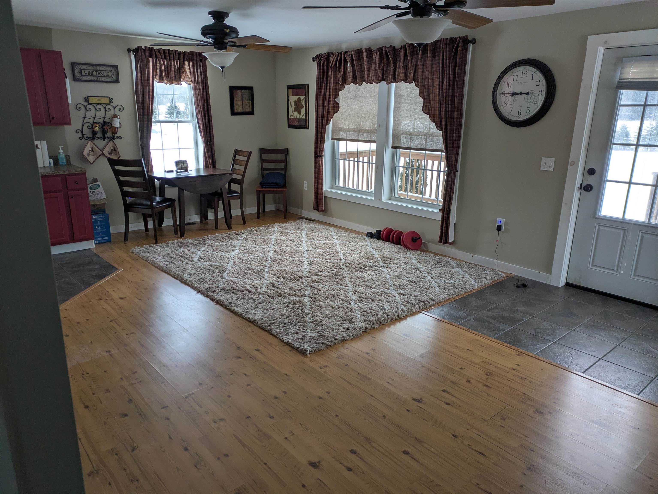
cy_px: 247
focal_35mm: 25
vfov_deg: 54.9
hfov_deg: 69.4
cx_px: 329
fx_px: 475
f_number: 1.89
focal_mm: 5.43
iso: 93
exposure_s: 1/120
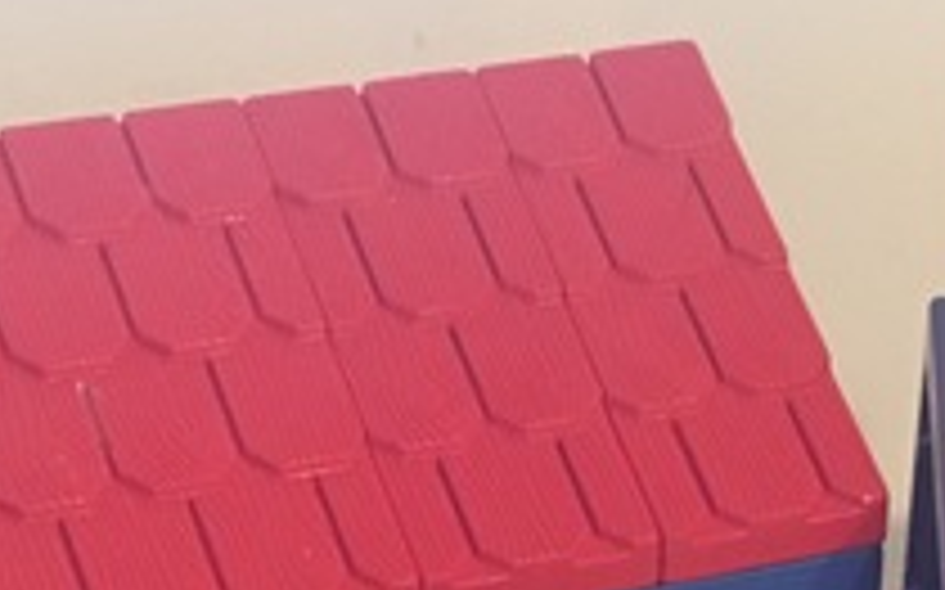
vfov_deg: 10.2
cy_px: 1230
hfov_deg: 17.8
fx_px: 3012
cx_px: 554
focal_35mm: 117
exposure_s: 1/25
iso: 200
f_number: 2.2
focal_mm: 4.15
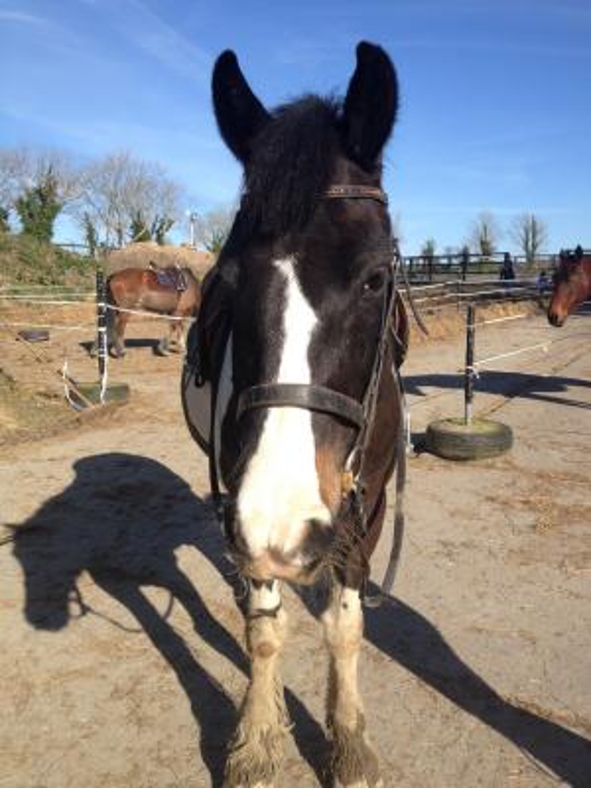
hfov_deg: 40.7
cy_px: 394
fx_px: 797
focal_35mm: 35
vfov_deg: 52.6
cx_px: 296
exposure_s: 1/1381
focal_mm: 4.28
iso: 50
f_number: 2.4
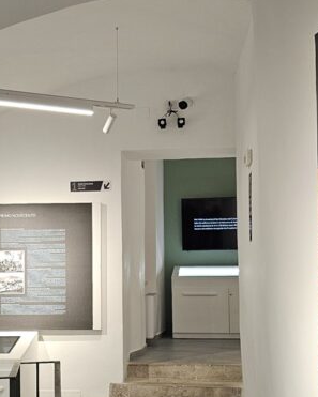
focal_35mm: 62
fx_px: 729
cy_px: 236
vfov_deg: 30.4
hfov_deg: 24.5
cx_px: 103
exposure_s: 1/100
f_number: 1.7
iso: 200
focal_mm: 6.3
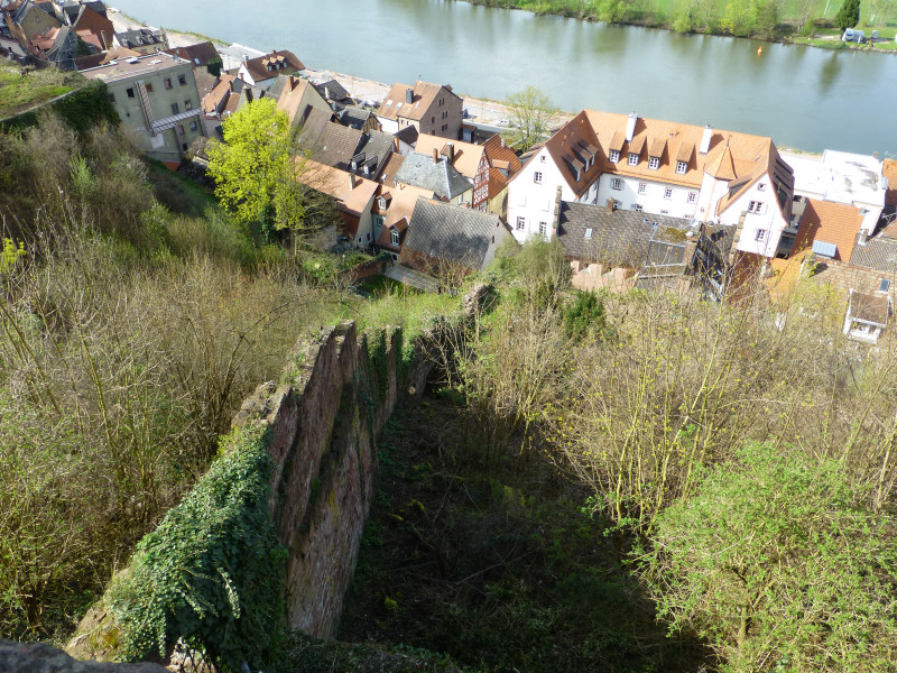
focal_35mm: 25
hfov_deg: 69.4
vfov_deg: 54.9
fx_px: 648
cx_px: 448
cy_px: 336
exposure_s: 1/250
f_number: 4
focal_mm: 4.3
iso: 100
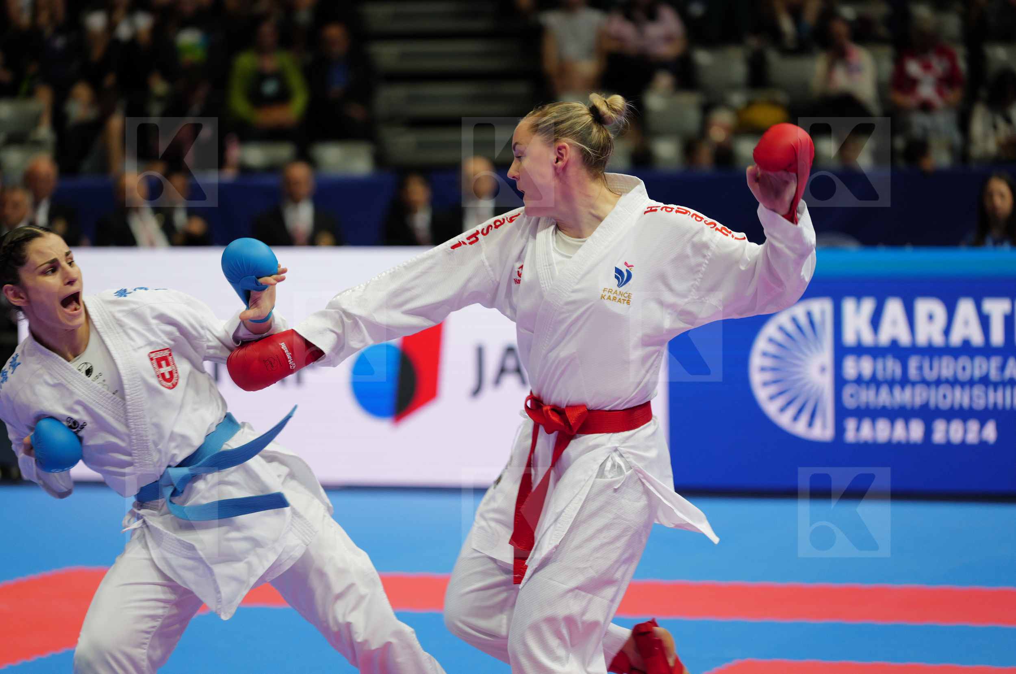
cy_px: 337
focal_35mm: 153
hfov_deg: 13.4
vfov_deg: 8.9
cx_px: 508
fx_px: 4311
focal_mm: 153
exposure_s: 1/1000
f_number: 2.8
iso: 1600
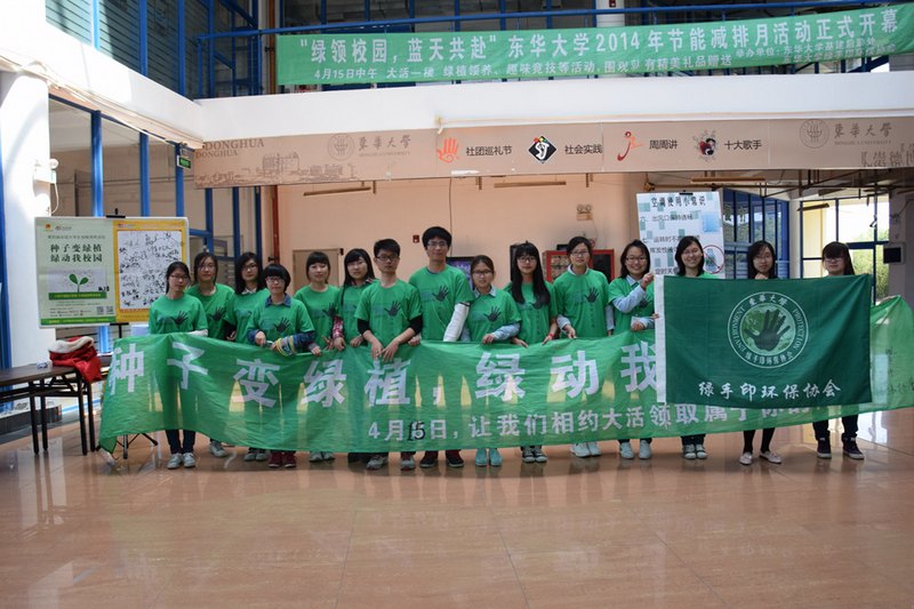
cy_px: 304
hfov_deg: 67.4
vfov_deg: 47.9
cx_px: 457
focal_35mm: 27
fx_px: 685
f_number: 7.1
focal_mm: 18
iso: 400
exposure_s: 1/160
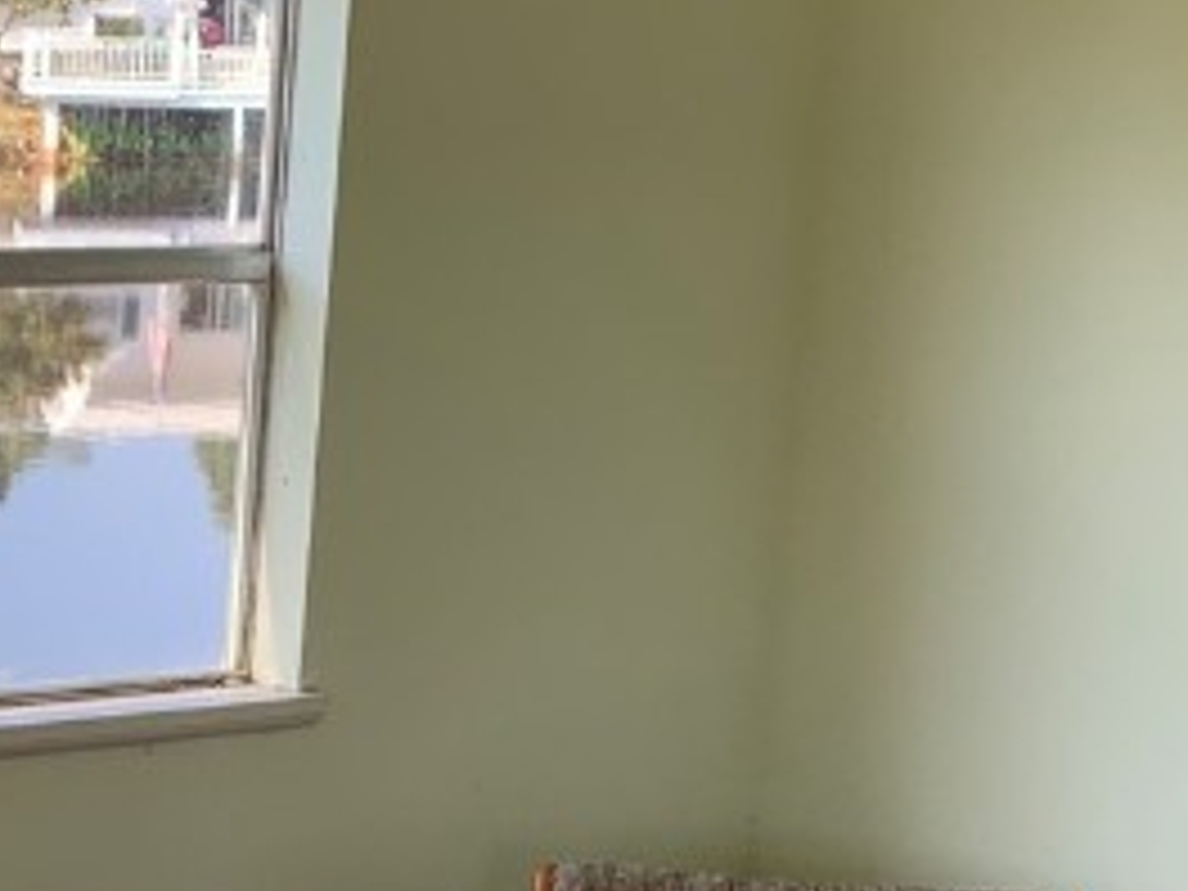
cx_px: -274
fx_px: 3466
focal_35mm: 101
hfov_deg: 18.3
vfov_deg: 14.3
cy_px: 954
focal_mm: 4.25
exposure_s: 1/252
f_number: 1.8
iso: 25
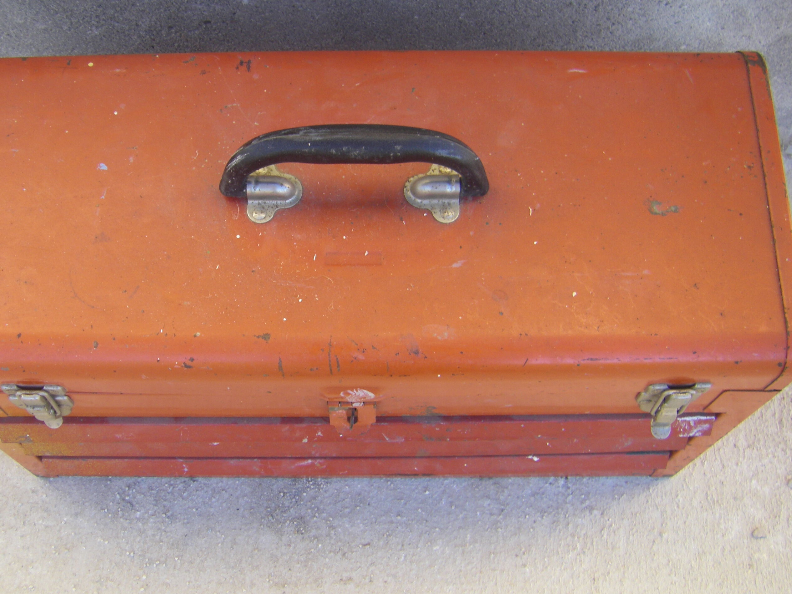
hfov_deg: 38.8
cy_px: 300
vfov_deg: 29.7
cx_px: 331
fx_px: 1121
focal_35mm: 49
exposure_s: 1/80
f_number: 3.5
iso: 64
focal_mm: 6.3
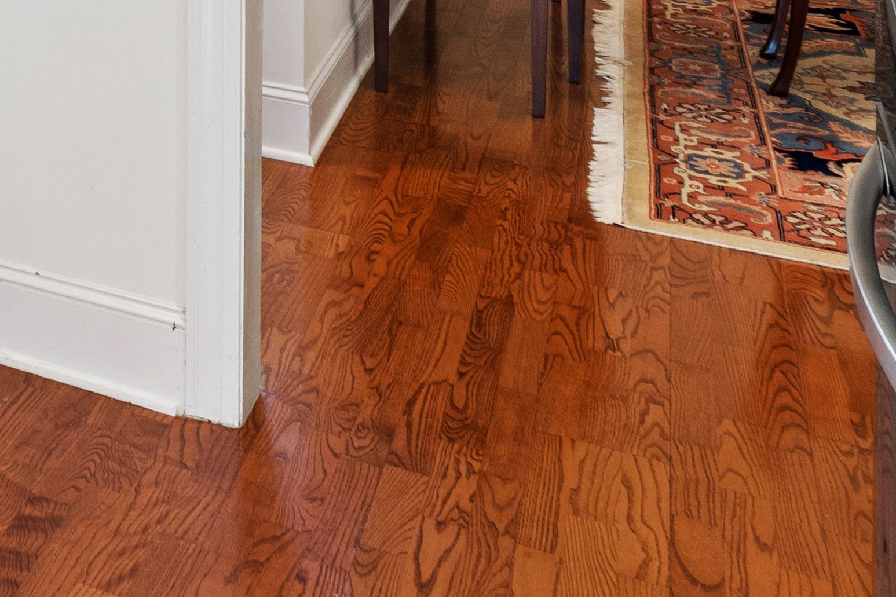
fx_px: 1344
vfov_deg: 19.4
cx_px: -193
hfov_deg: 30.9
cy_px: -448
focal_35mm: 54
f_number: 8
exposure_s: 1/1.67
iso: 100
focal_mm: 10
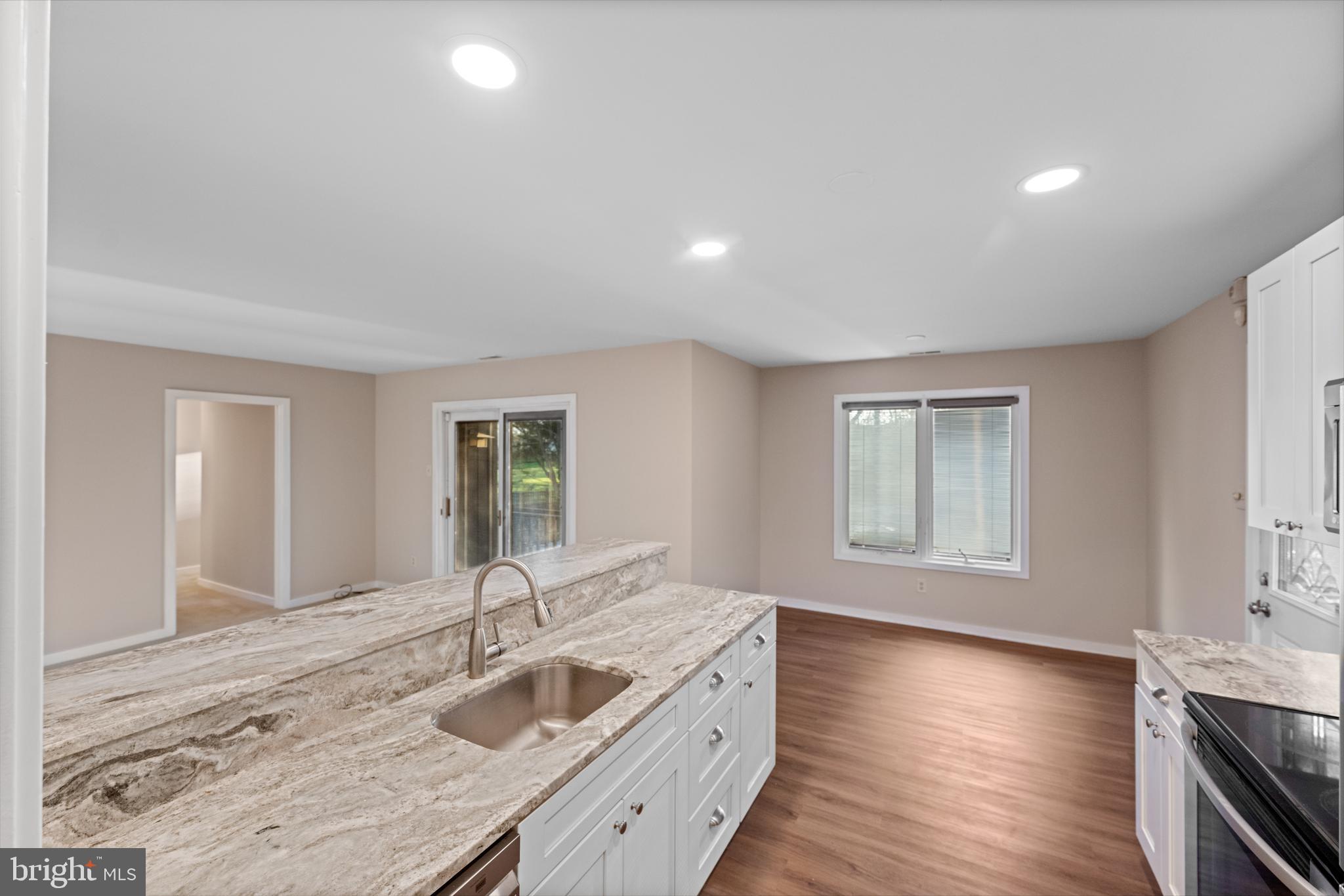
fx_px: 523
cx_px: 672
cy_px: 448
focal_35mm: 14
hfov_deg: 104.3
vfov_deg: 81.2
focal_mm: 14
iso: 1000
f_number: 5
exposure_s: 1/25
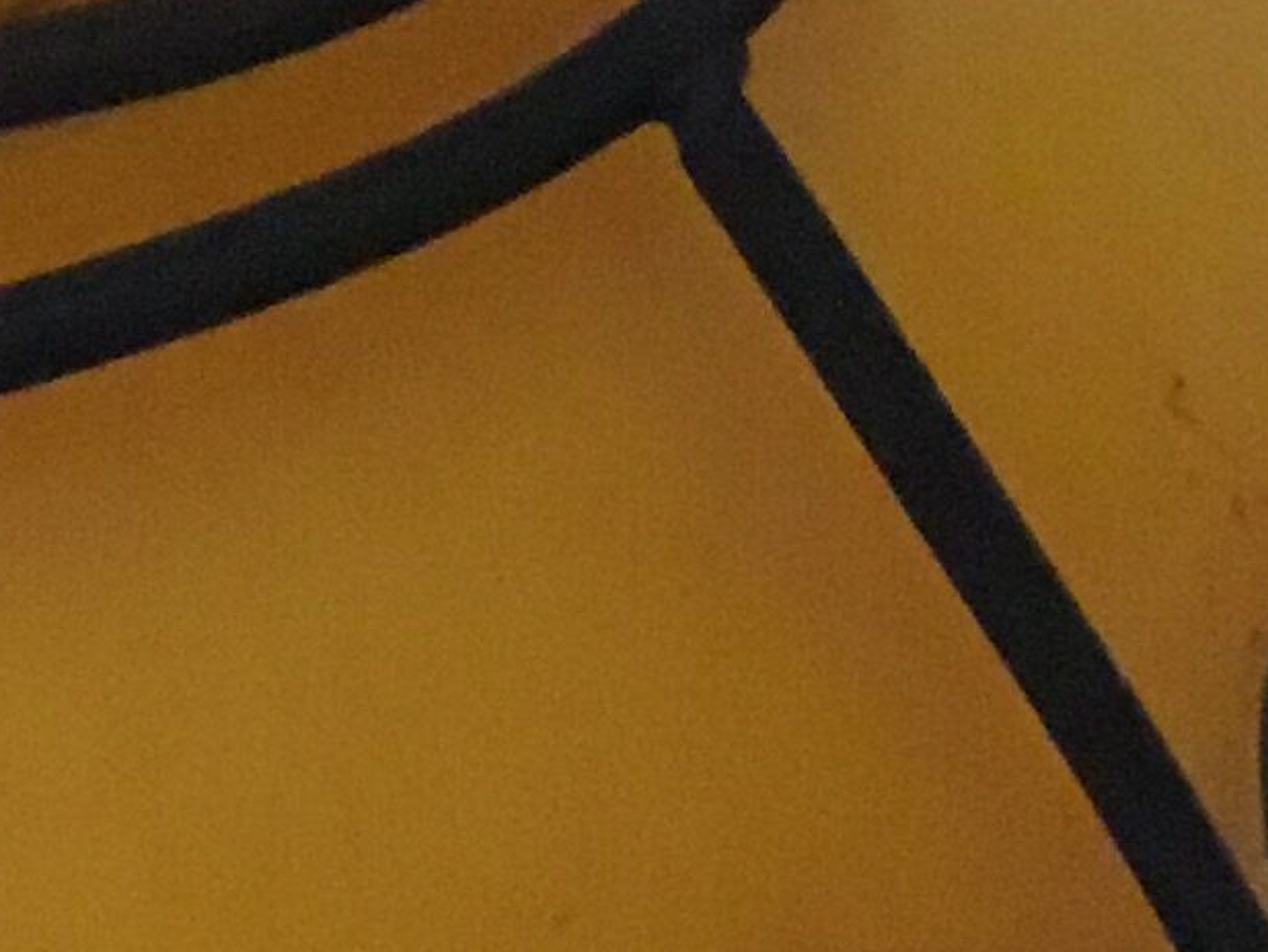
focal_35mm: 164
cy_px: -308
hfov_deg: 11.9
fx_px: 6009
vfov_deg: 8.9
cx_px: 39
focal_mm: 3.3
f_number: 2.4
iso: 640
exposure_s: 1/17
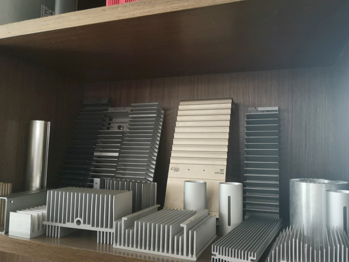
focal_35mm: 29
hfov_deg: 61.7
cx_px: 174
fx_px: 292
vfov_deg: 48.2
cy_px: 131
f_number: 2.2
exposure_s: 1/100
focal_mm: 4.15
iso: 40
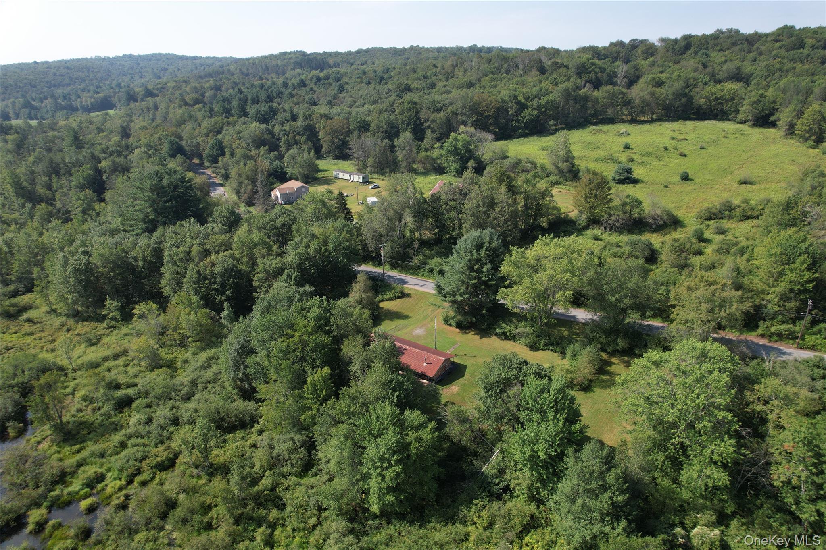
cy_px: 275
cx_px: 413
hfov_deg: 78.6
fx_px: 505
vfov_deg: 57.2
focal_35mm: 22
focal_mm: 8.38
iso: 100
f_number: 2.8
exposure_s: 1/1000
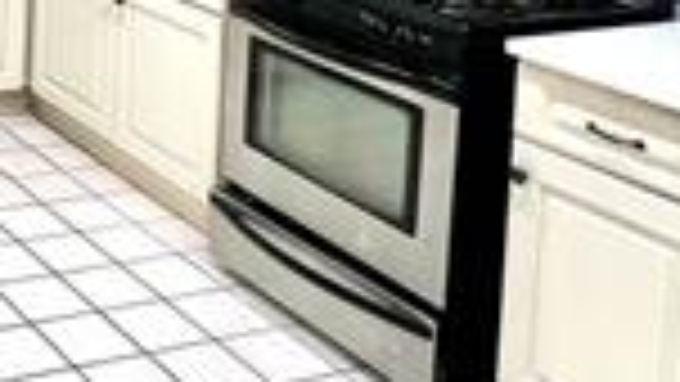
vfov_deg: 17.7
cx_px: -216
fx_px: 1082
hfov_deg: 28.3
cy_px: -216
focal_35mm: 60
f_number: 1.8
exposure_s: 1/60
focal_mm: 1.57
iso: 160
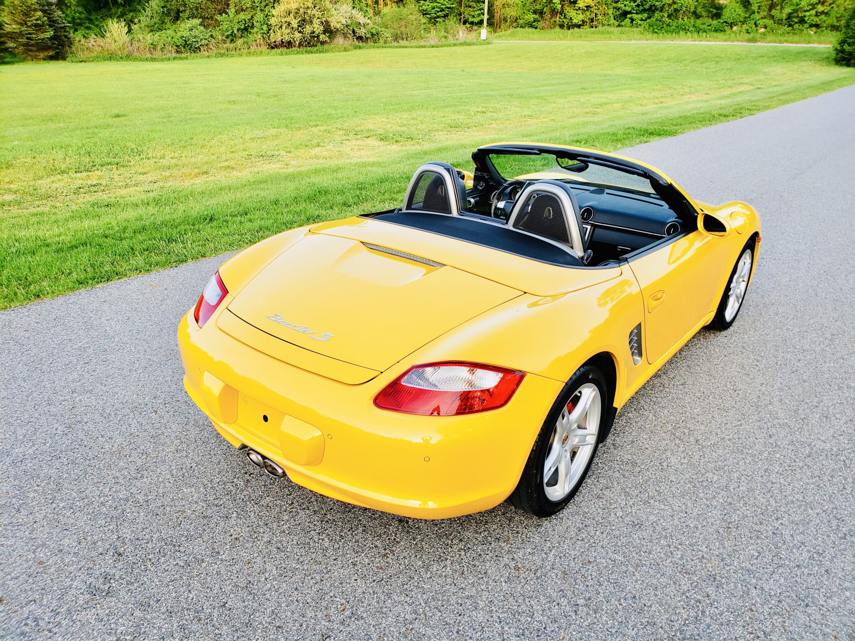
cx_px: 428
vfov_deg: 53.1
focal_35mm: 26
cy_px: 320
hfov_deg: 67.3
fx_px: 642
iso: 80
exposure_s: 1/120
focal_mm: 4.3
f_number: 2.4
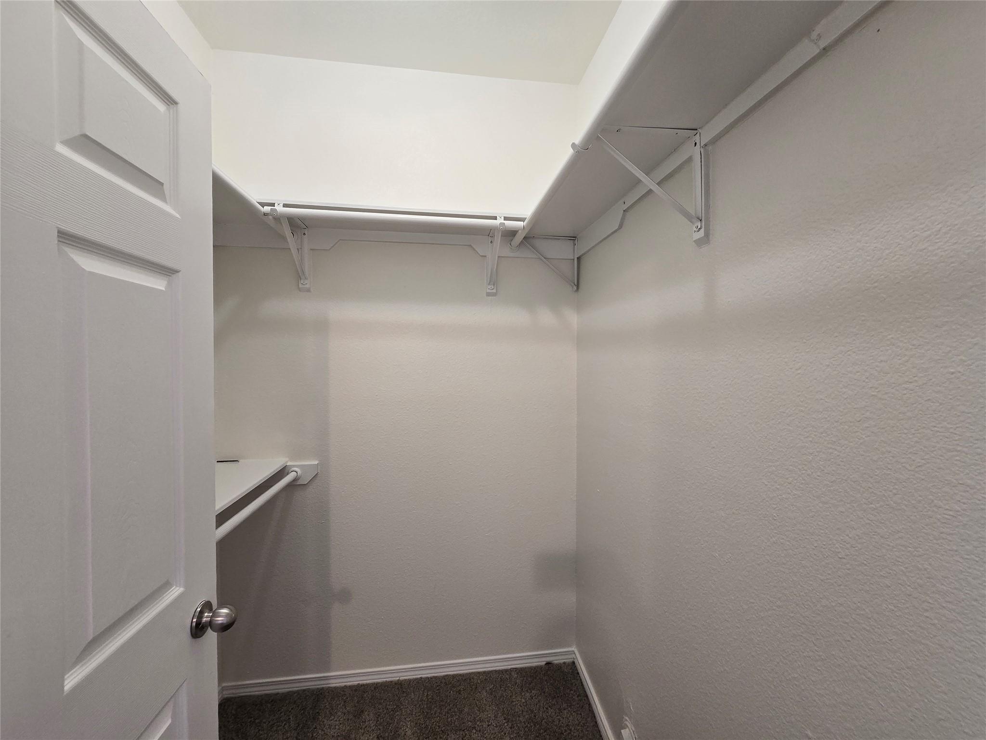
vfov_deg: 89.9
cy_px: 370
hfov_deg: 106.2
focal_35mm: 13
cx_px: 493
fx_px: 370
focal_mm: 2.2
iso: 125
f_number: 2.2
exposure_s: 1/60
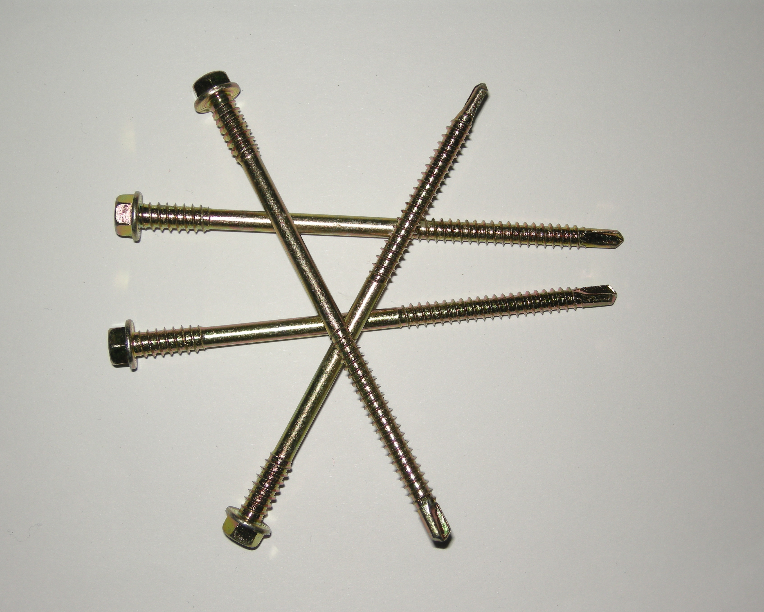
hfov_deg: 29.1
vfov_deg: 23.5
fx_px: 1470
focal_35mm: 65
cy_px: 308
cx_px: 386
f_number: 3.5
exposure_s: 1/60
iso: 64
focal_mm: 12.9
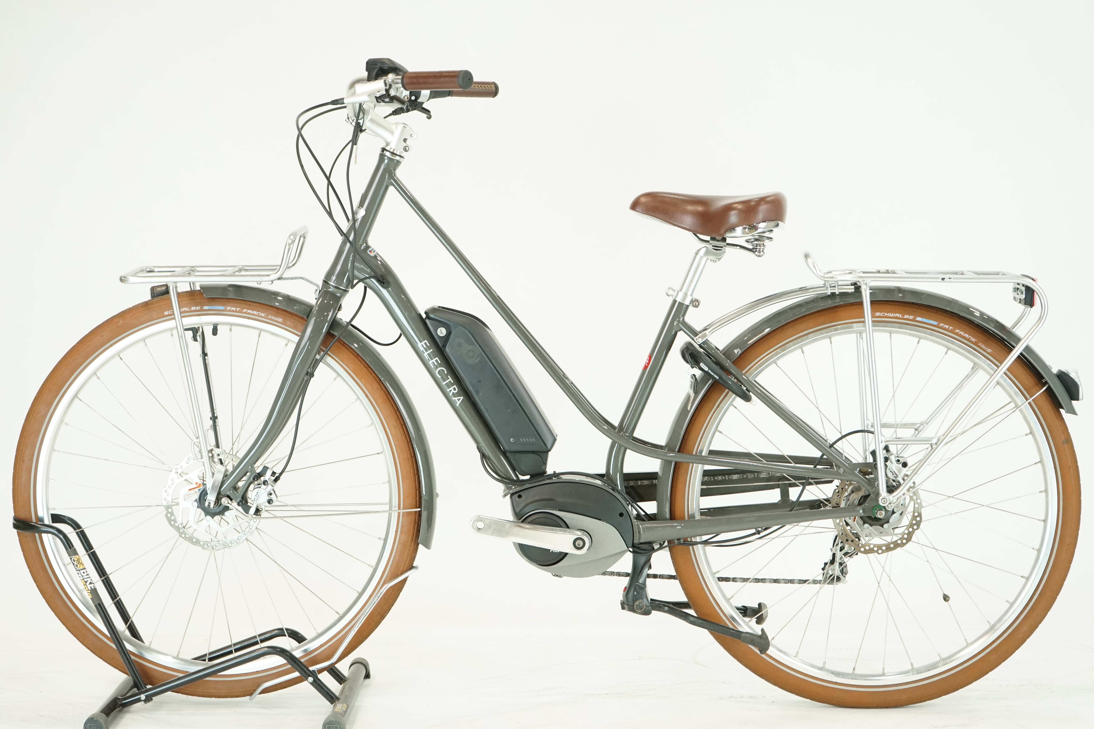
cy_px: 364
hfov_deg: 31.4
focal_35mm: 64
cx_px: 547
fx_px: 1945
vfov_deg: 21.2
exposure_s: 1/200
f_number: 5.6
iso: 2000
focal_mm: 64
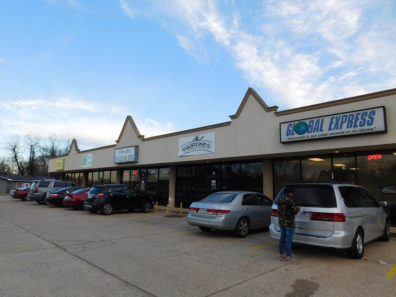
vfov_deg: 56.8
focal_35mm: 24
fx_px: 275
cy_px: 151
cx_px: 190
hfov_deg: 71.6
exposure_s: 1/320
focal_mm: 4
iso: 125
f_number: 3
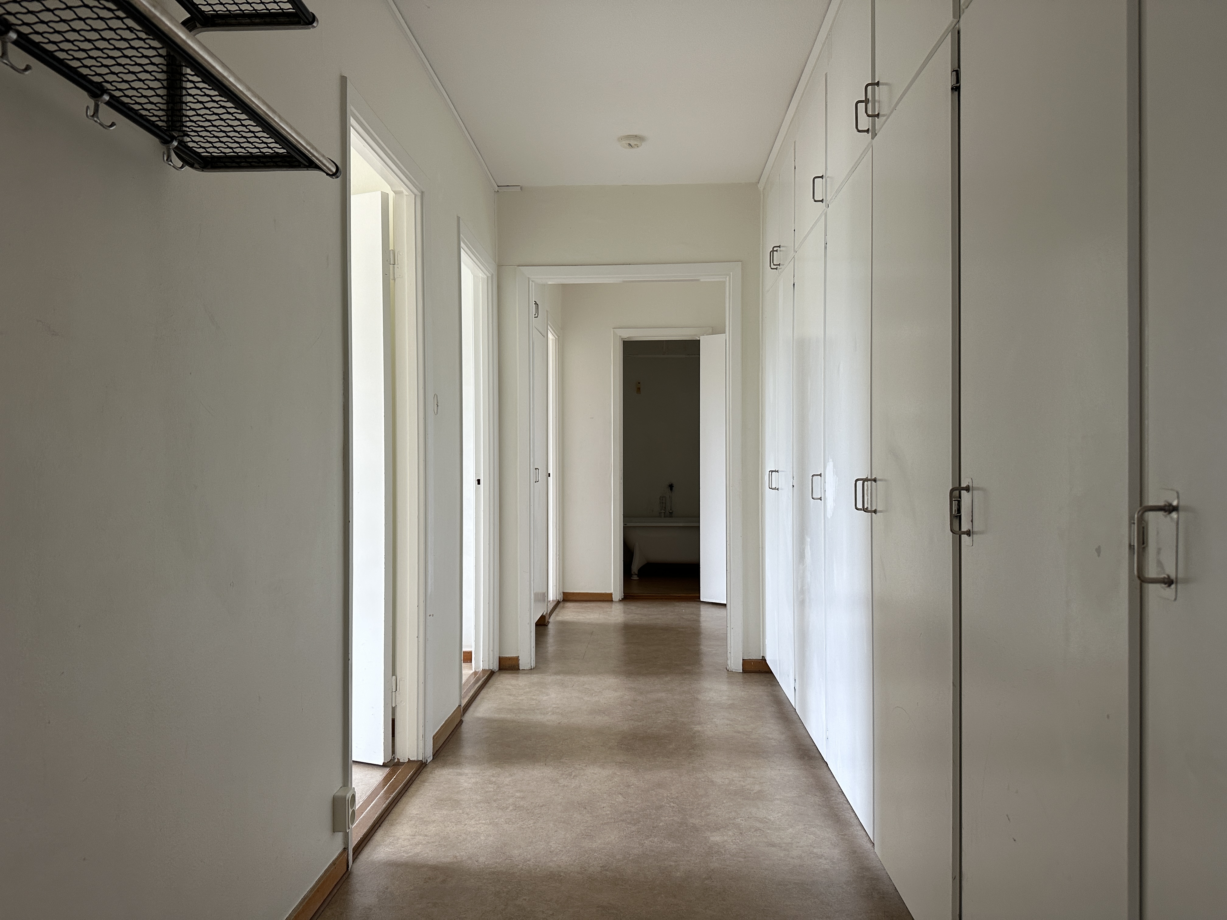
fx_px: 851
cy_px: 460
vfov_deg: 56.8
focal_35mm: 24
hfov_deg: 71.6
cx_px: 614
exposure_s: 1/121
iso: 160
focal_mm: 6.86
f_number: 1.78
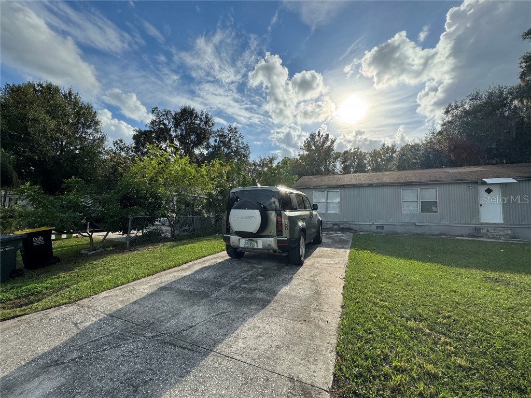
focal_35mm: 14
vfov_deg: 85.7
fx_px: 215
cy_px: 199
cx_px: 266
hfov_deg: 102.1
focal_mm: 2.22
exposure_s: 1/1976
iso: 50
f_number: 2.2
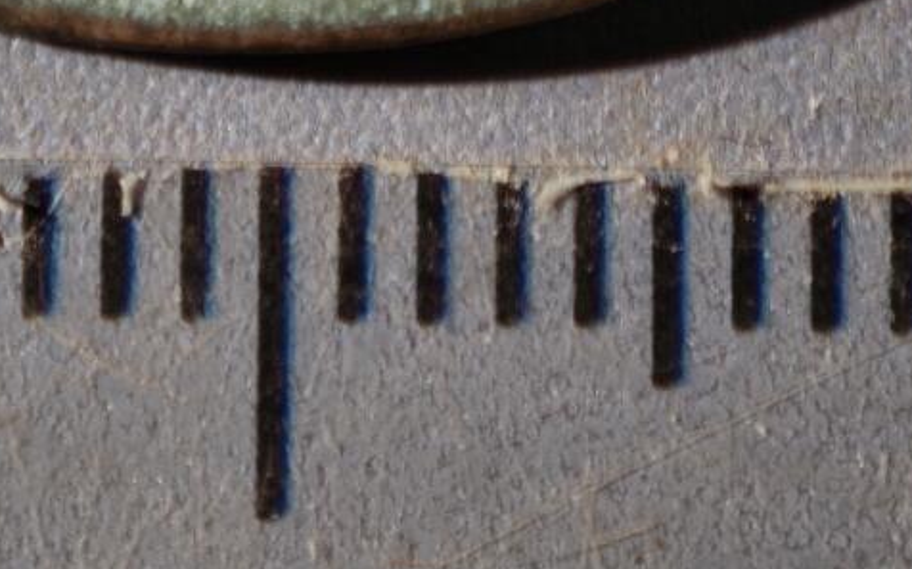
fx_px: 8770
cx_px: 272
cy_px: -1149
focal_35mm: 353
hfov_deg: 6.0
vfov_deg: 3.6
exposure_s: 1/100
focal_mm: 9
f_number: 2
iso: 160
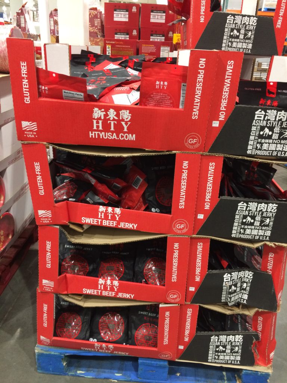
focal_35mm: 29
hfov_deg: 48.2
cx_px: 144
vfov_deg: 61.7
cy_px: 192
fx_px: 321
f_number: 2.2
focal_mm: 4.15
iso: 160
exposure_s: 1/30
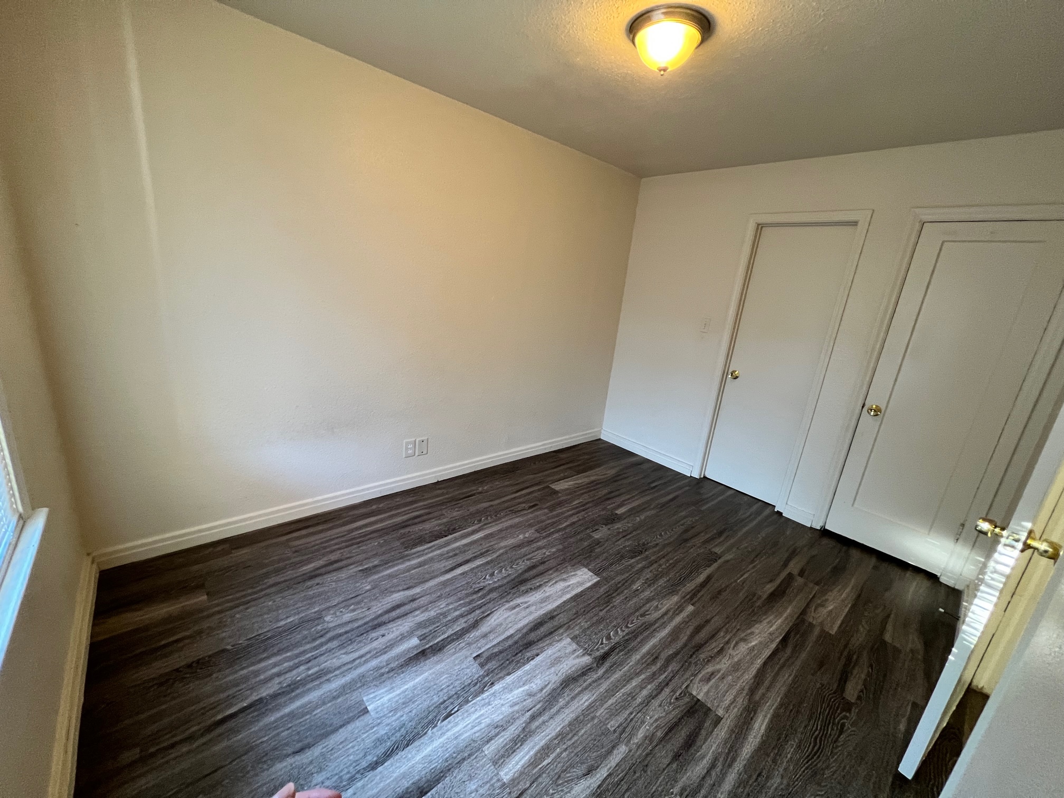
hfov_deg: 106.2
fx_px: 400
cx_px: 532
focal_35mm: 13
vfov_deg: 89.9
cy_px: 399
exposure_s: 1/60
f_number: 1.8
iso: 250
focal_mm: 1.57
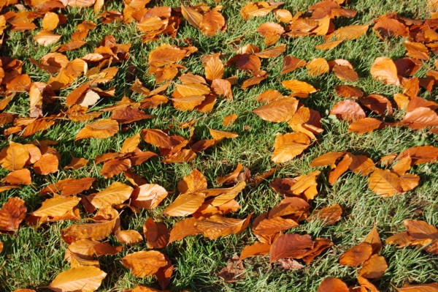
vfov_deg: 16.5
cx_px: 219
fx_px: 1003
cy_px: 146
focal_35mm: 82
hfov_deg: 24.6
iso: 200
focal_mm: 55
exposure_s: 1/200
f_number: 7.1
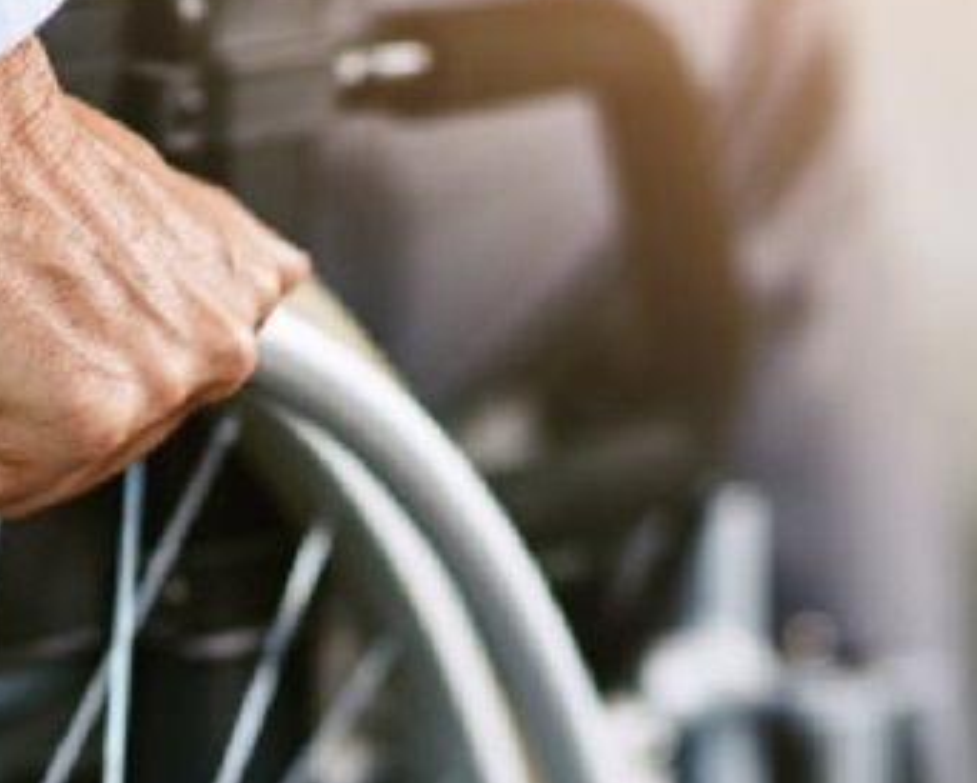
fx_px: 6741
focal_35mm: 233
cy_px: 593
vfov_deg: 6.6
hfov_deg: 8.3
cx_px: 403
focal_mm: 85
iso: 200
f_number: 1.8
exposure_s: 1/640
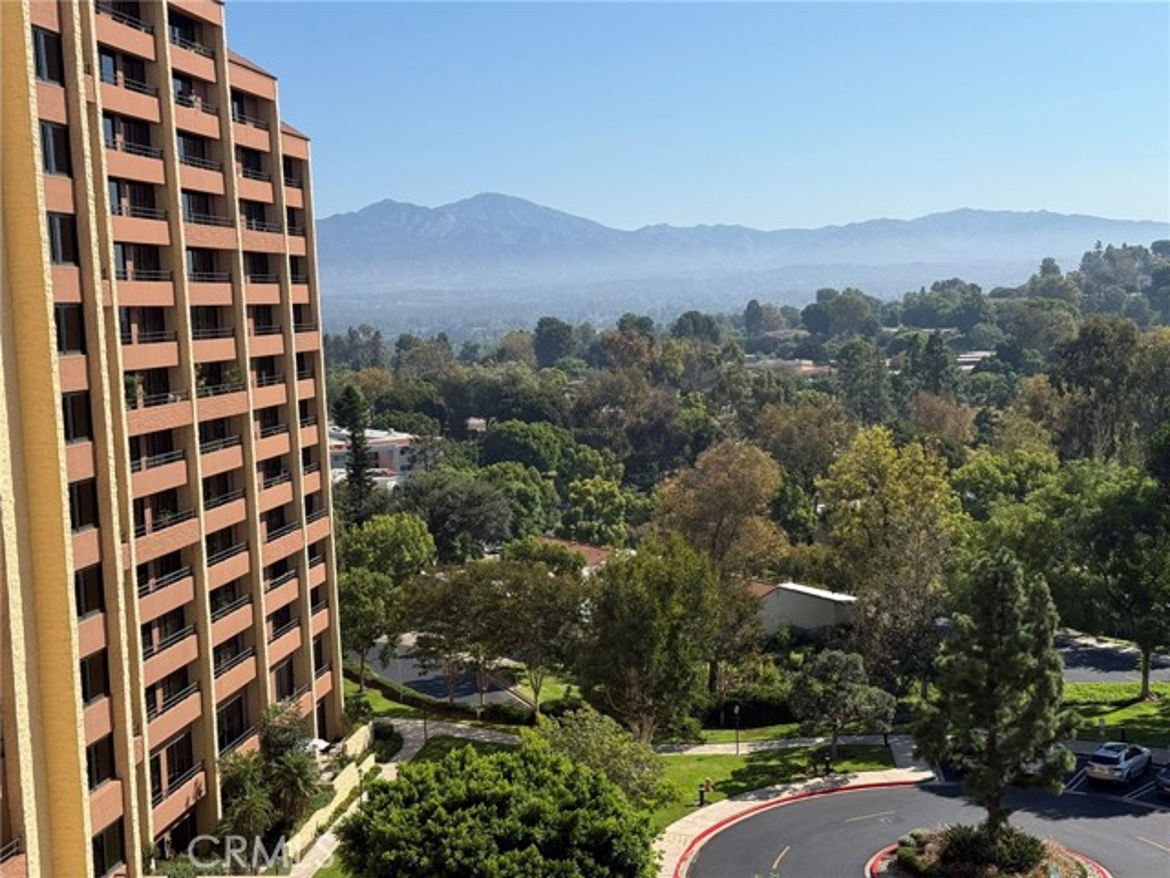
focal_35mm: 48
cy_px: 439
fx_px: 1622
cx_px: 585
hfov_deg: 39.7
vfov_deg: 30.3
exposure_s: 1/6024
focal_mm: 6.76
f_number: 1.78
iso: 80
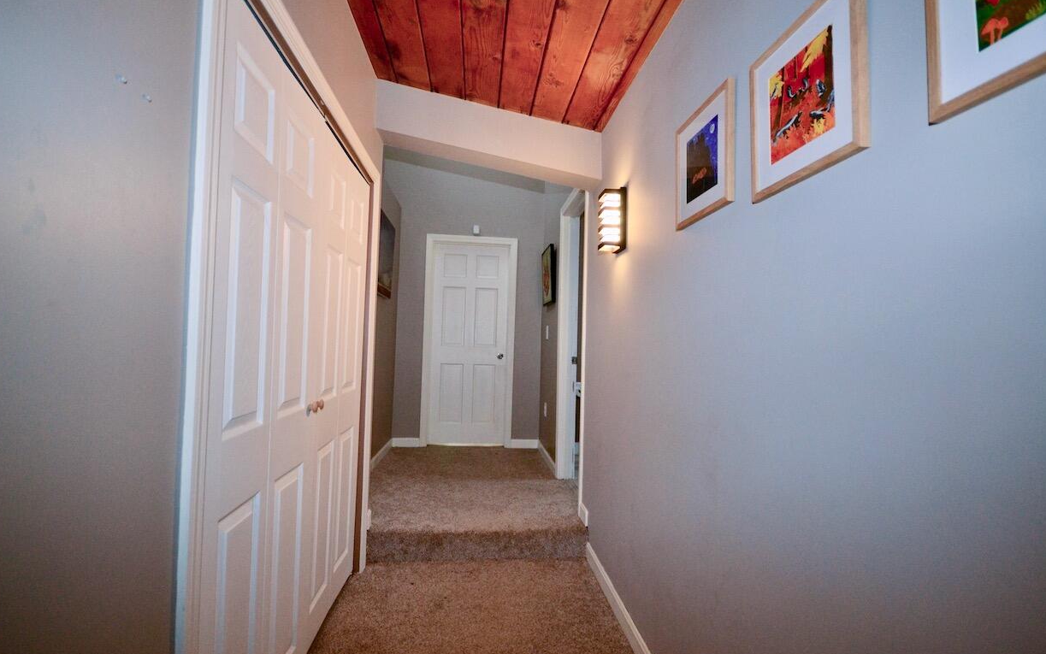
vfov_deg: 71.3
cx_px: 536
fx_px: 456
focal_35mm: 16
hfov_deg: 97.8
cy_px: 321
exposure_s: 1/60
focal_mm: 10
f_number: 4
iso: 720
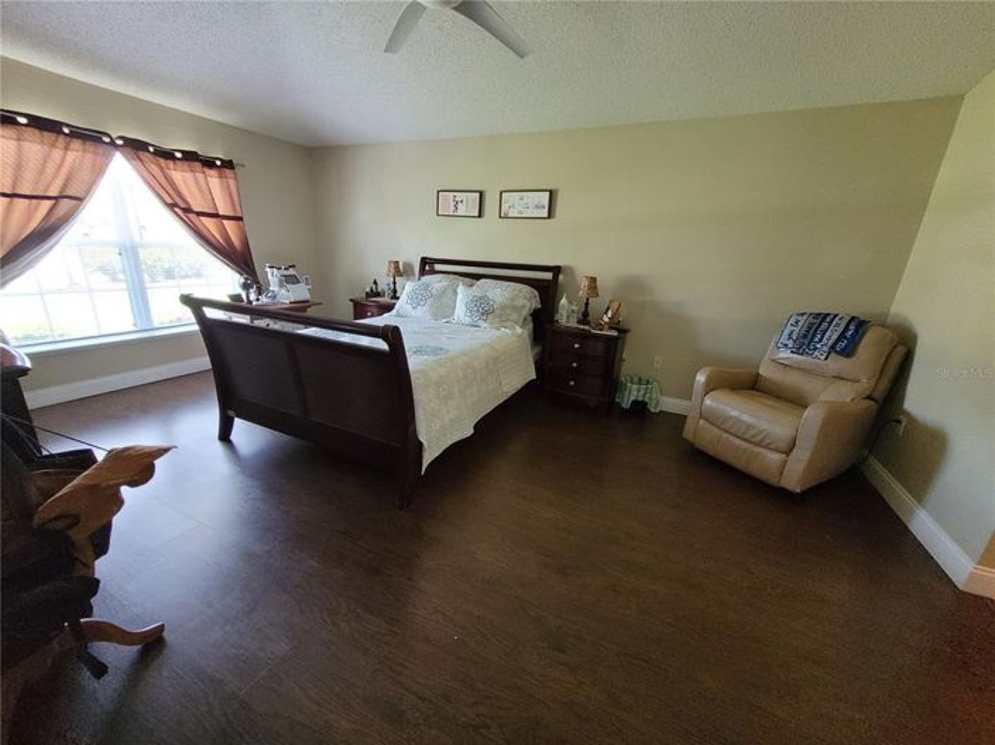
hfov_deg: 106.2
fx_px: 373
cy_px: 372
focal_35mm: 13
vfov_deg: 89.9
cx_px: 498
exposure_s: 1/60
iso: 400
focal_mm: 1.74
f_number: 2.2
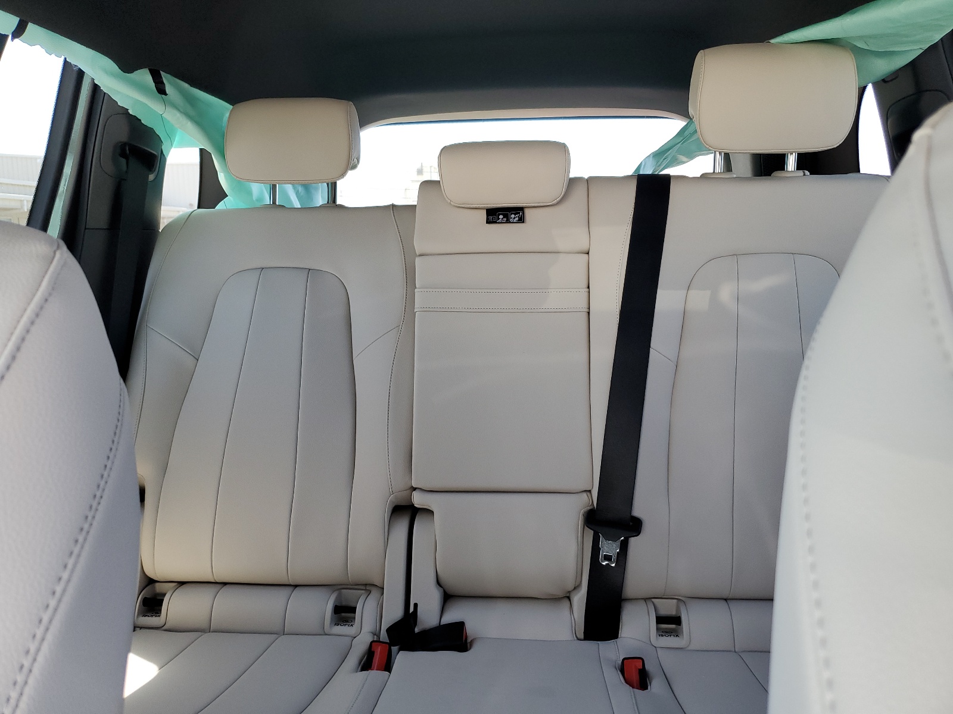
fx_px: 716
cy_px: 357
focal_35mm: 26
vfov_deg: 53.1
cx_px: 476
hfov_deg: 67.3
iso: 58
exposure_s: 1/120
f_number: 1.5
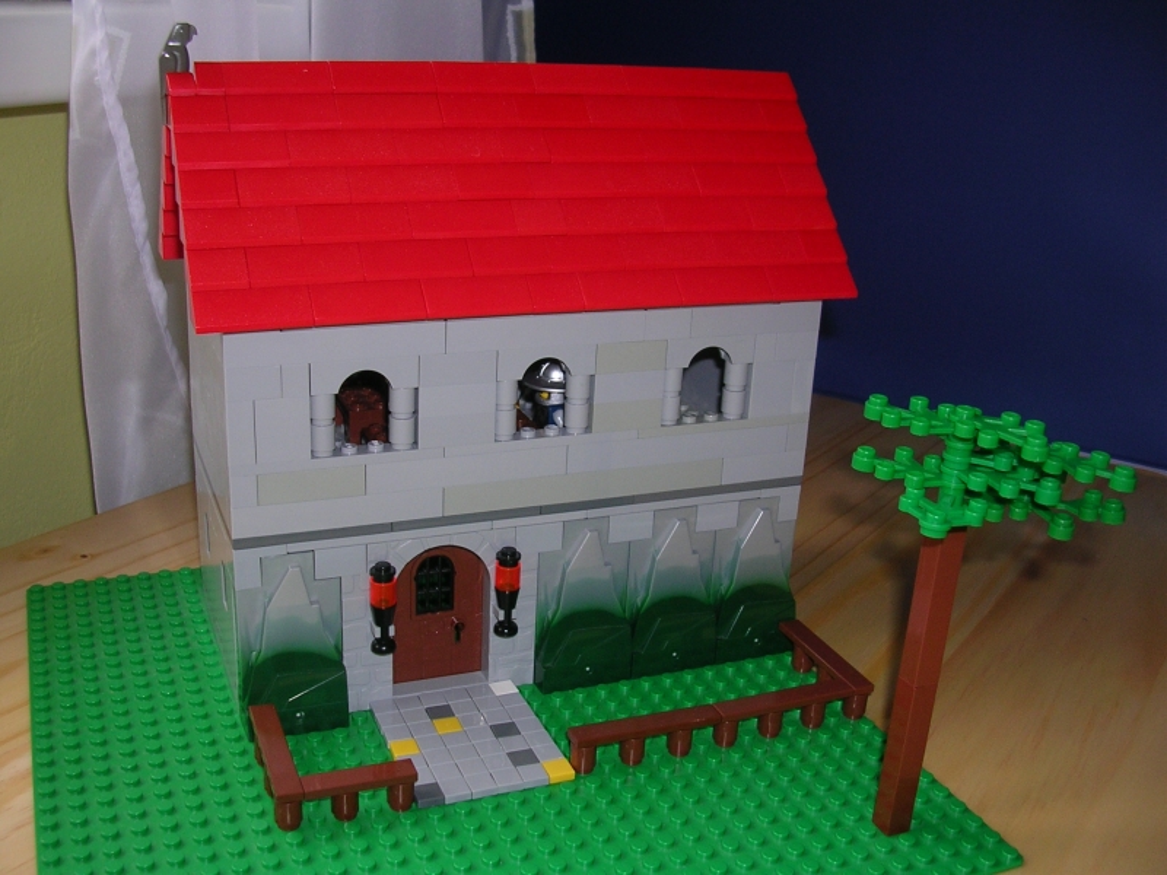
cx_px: 584
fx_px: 1281
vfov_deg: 37.7
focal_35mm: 38
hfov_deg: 49.0
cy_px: 438
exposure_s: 1/60.1
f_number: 2.8
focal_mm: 5.8
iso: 50
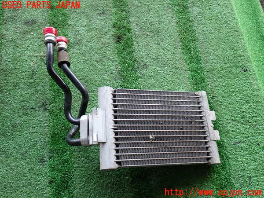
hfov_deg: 56.8
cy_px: 99
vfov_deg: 44.2
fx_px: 244
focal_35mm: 32
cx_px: 132
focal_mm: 5.79
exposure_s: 1/60
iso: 125
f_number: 2.4
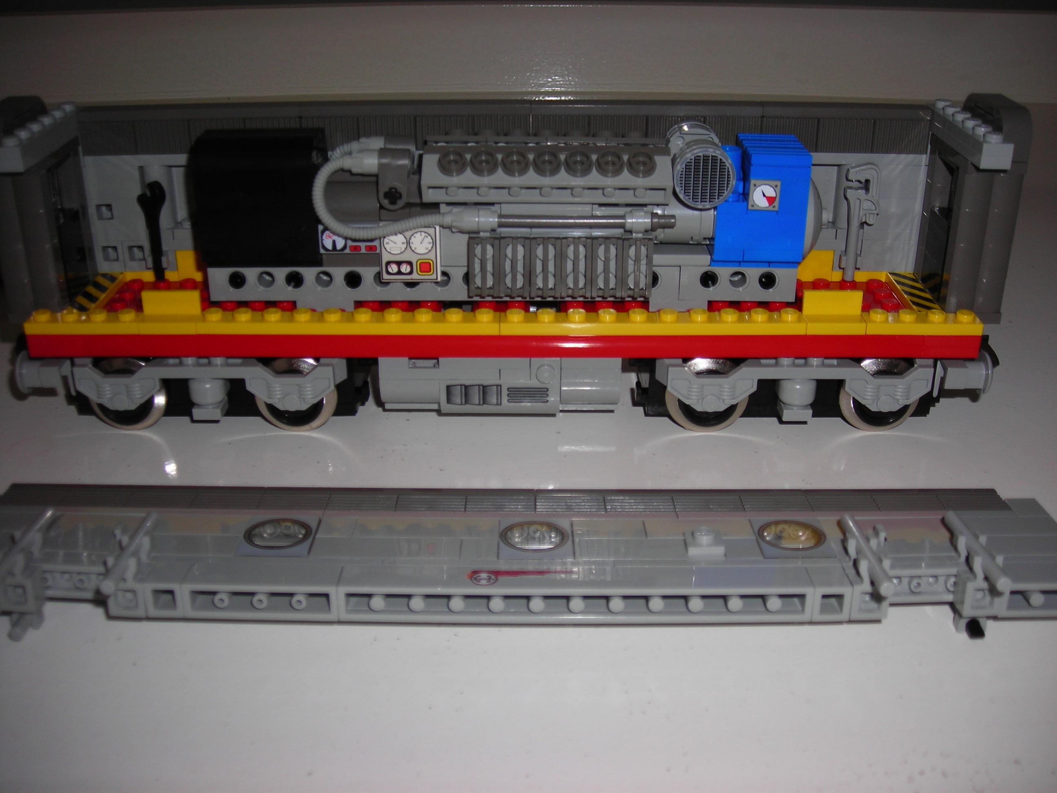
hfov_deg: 49.0
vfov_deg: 37.7
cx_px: 528
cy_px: 396
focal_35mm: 38
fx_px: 1160
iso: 50
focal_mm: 6.3
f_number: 3.2
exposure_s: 1/60.1
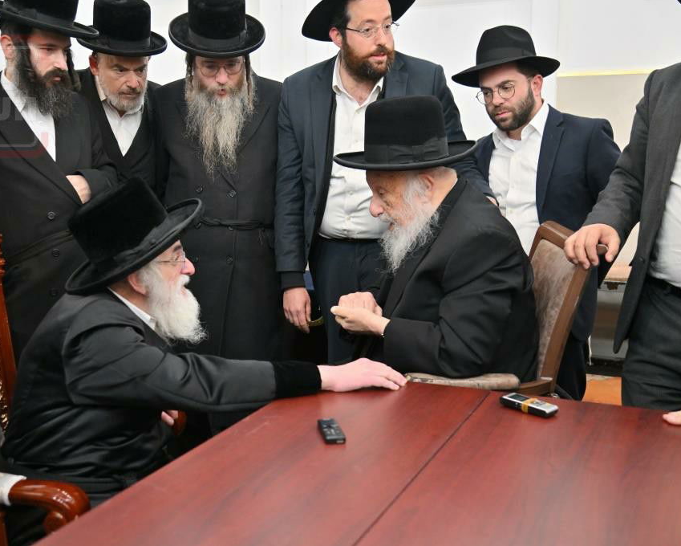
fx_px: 867
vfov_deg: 34.9
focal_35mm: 43
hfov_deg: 42.8
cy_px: 273
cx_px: 303
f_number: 4
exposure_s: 1/200
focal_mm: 38
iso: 800
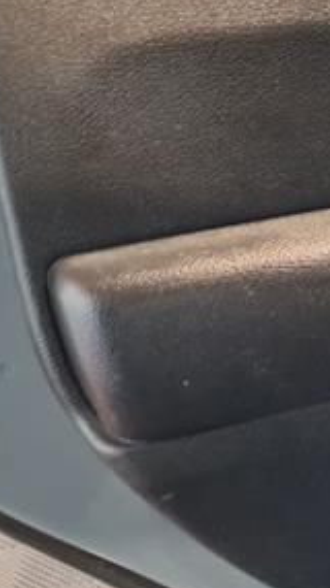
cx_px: 575
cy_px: 223
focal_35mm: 66
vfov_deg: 31.8
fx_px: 1028
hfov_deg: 15.8
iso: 500
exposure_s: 1/10
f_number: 1.9
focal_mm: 3.58
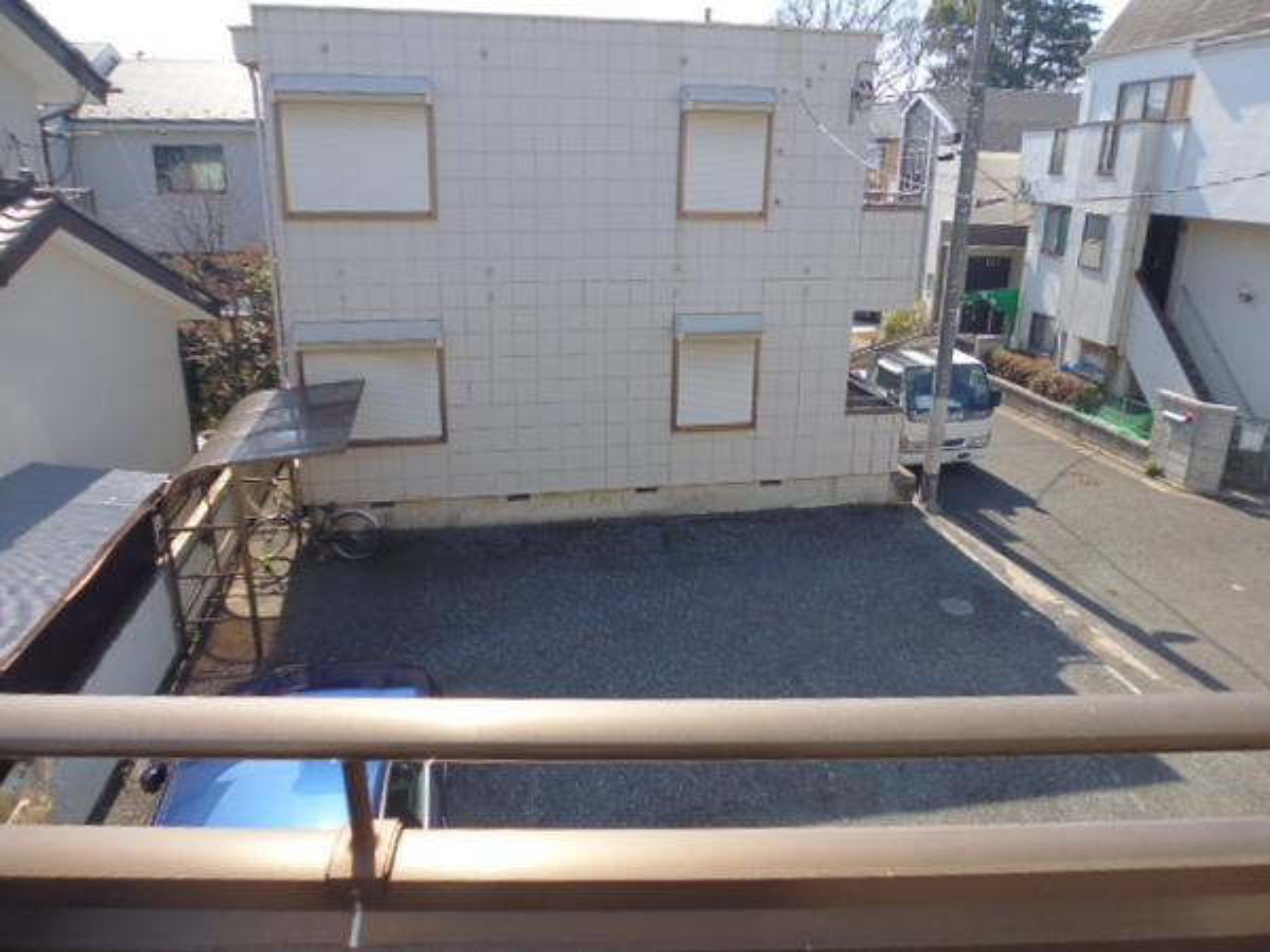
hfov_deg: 71.6
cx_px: 635
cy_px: 476
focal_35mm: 24
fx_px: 881
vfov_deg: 56.8
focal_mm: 4.3
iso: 160
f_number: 9
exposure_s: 1/60
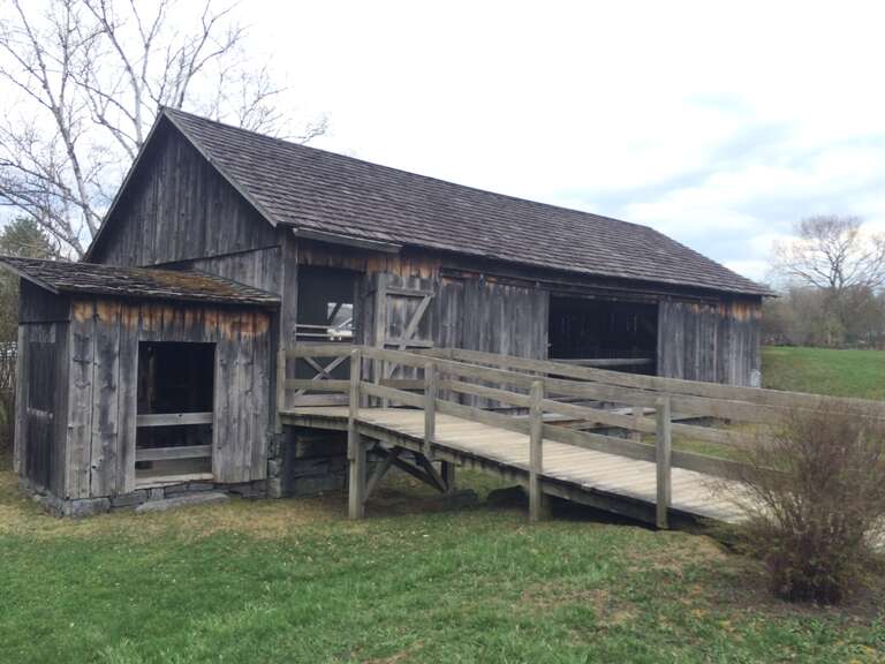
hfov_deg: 61.7
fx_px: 741
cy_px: 332
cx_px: 442
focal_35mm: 29
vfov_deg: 48.2
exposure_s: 1/641
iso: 32
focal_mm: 4.15
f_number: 2.2
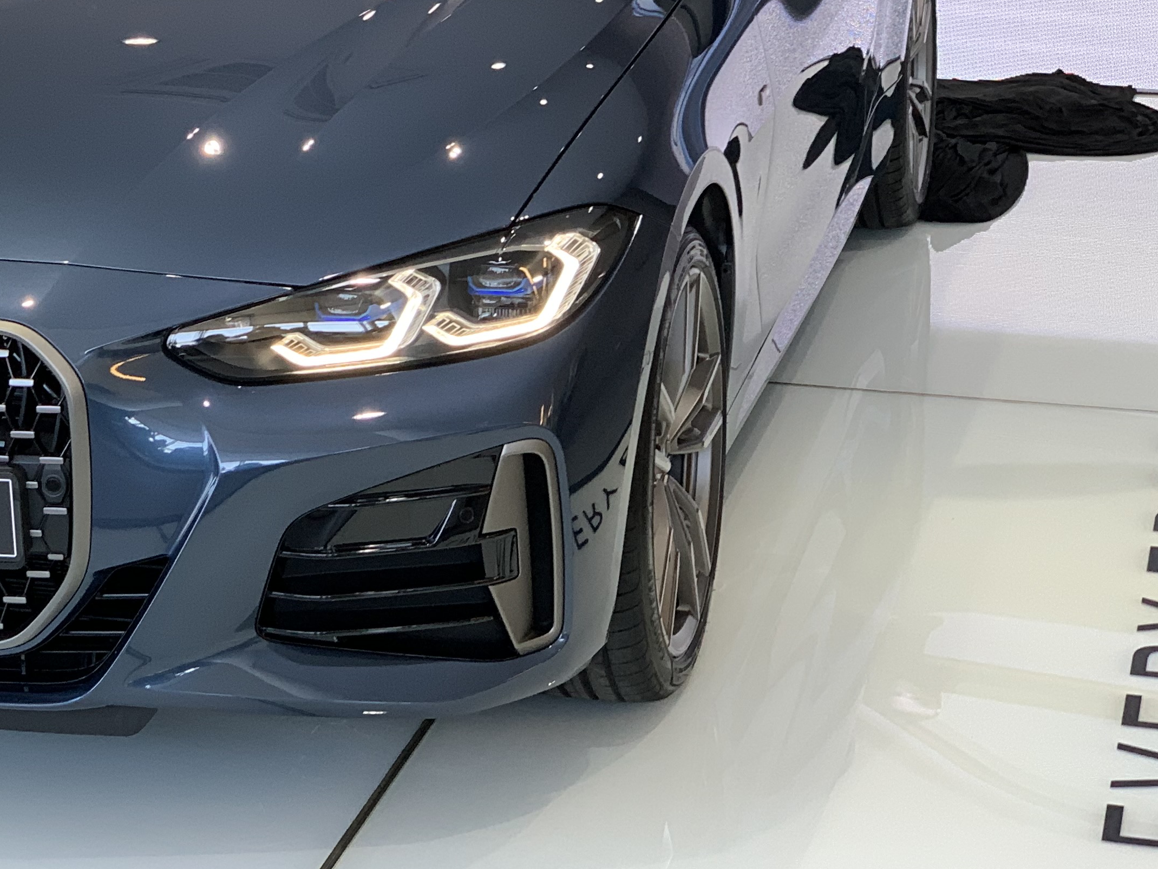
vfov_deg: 15.0
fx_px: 3279
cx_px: 146
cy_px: 132
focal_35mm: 98
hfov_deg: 19.7
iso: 80
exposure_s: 1/49
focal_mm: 6
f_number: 2.4
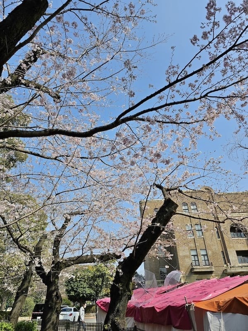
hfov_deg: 58.9
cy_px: 166
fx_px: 220
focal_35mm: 23
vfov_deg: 73.9
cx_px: 124
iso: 10
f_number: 1.7
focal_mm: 6.3
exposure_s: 1/790
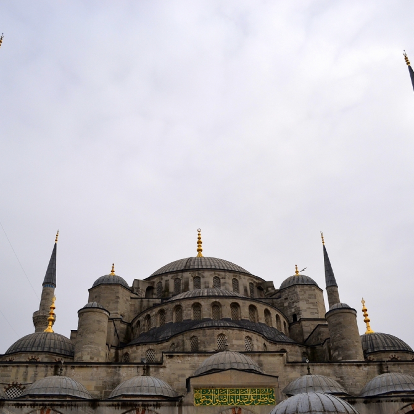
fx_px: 474
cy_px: 210
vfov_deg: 47.2
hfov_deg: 47.2
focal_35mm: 35
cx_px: 201
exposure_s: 1/3200
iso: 200
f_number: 4
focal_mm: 18
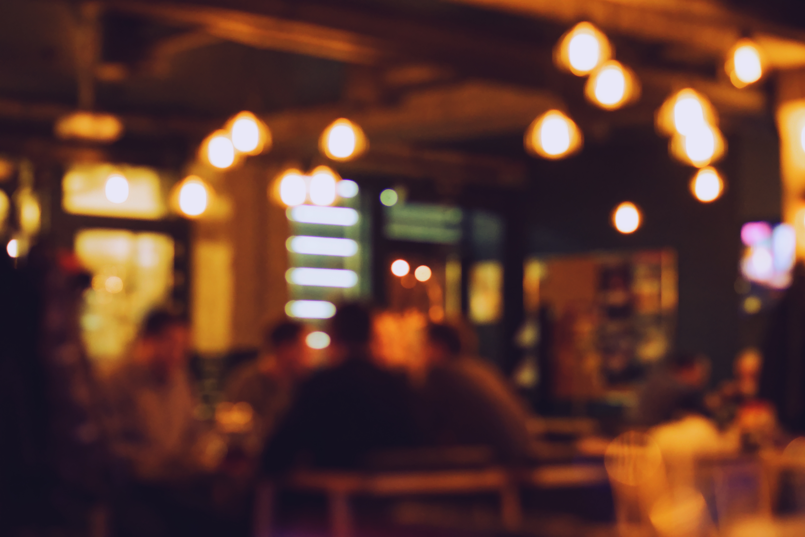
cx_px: 402
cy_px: 268
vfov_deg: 18.2
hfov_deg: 27.0
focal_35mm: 75
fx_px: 1677
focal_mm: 50
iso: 1600
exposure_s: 1/125
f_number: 2.2
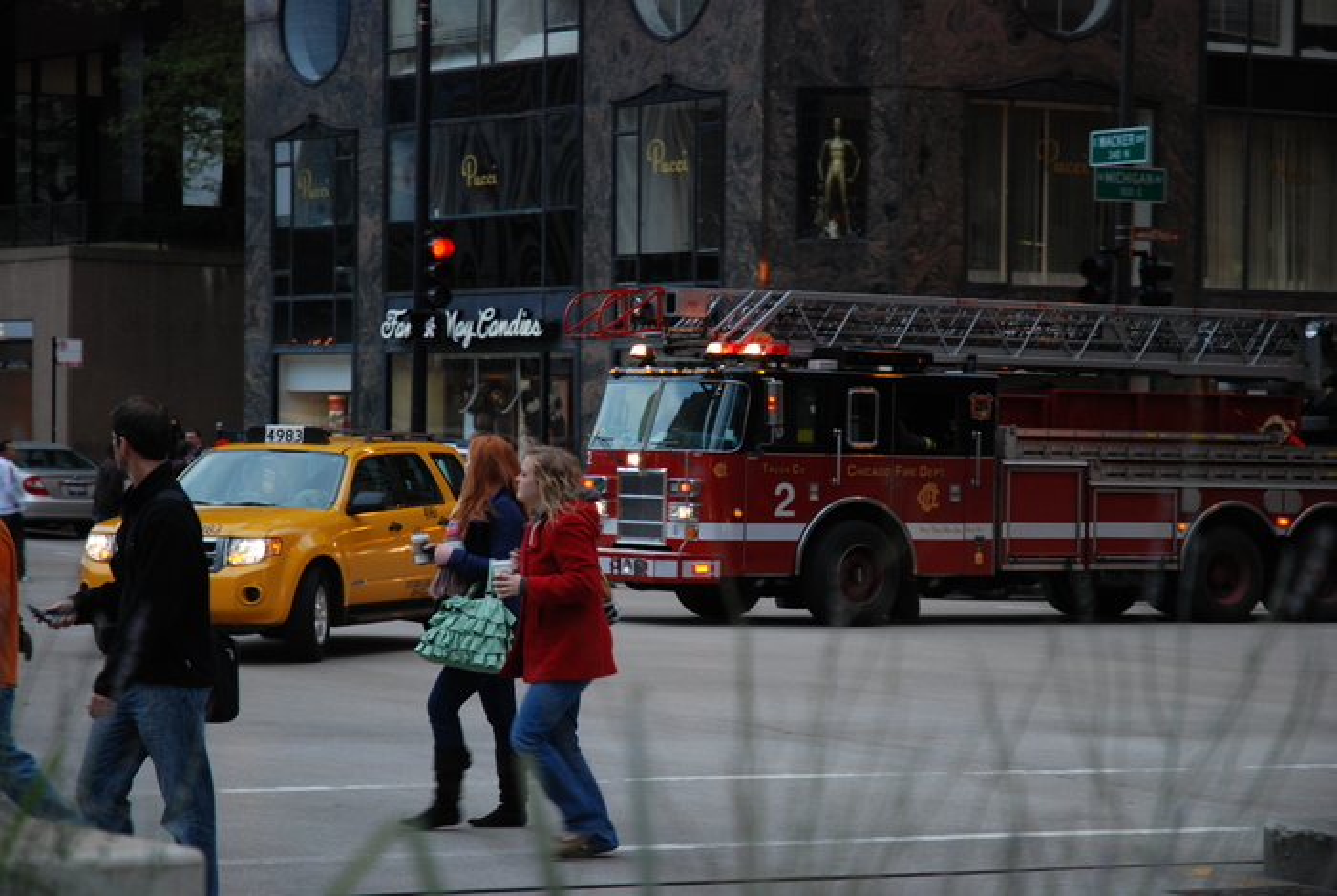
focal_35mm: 105
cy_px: 448
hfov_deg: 19.4
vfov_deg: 13.1
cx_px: 668
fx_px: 3905
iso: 400
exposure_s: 1/80
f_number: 4.5
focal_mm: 70
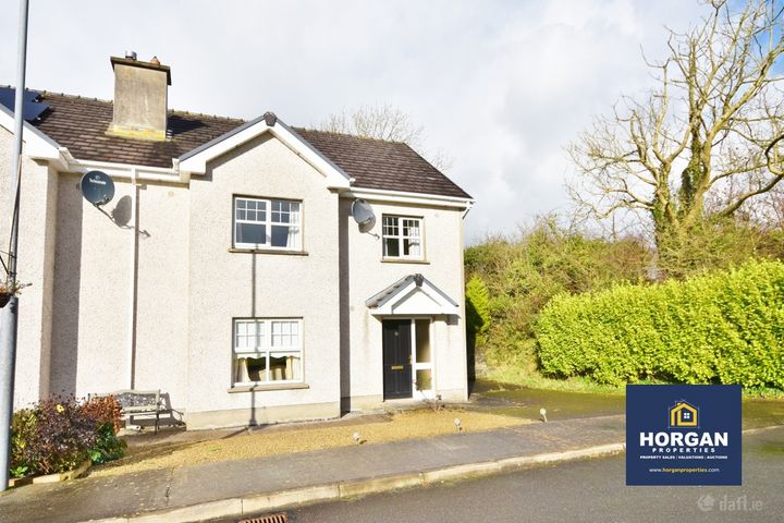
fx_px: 425
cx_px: 392
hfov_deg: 85.4
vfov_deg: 63.2
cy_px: 262
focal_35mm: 20
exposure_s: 1/500
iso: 160
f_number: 8
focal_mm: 13
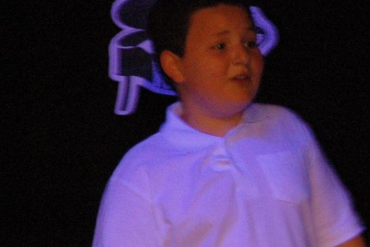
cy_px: 188
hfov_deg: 3.7
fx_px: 5737
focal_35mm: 558
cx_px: 445
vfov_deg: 2.5
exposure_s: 1/13
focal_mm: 135
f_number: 4.5
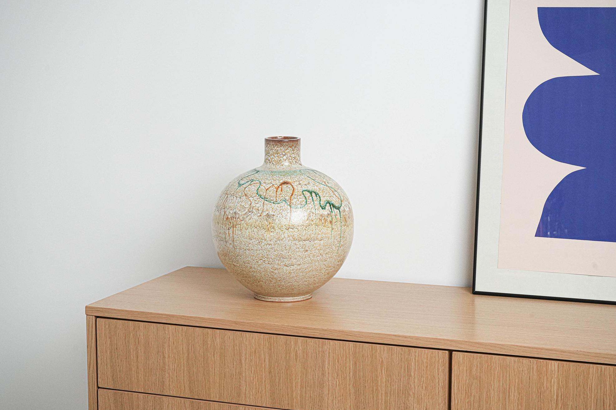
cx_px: 312
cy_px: 207
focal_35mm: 71
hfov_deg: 28.5
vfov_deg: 19.2
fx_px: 1215
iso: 2500
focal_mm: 70
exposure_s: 1/80
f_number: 9
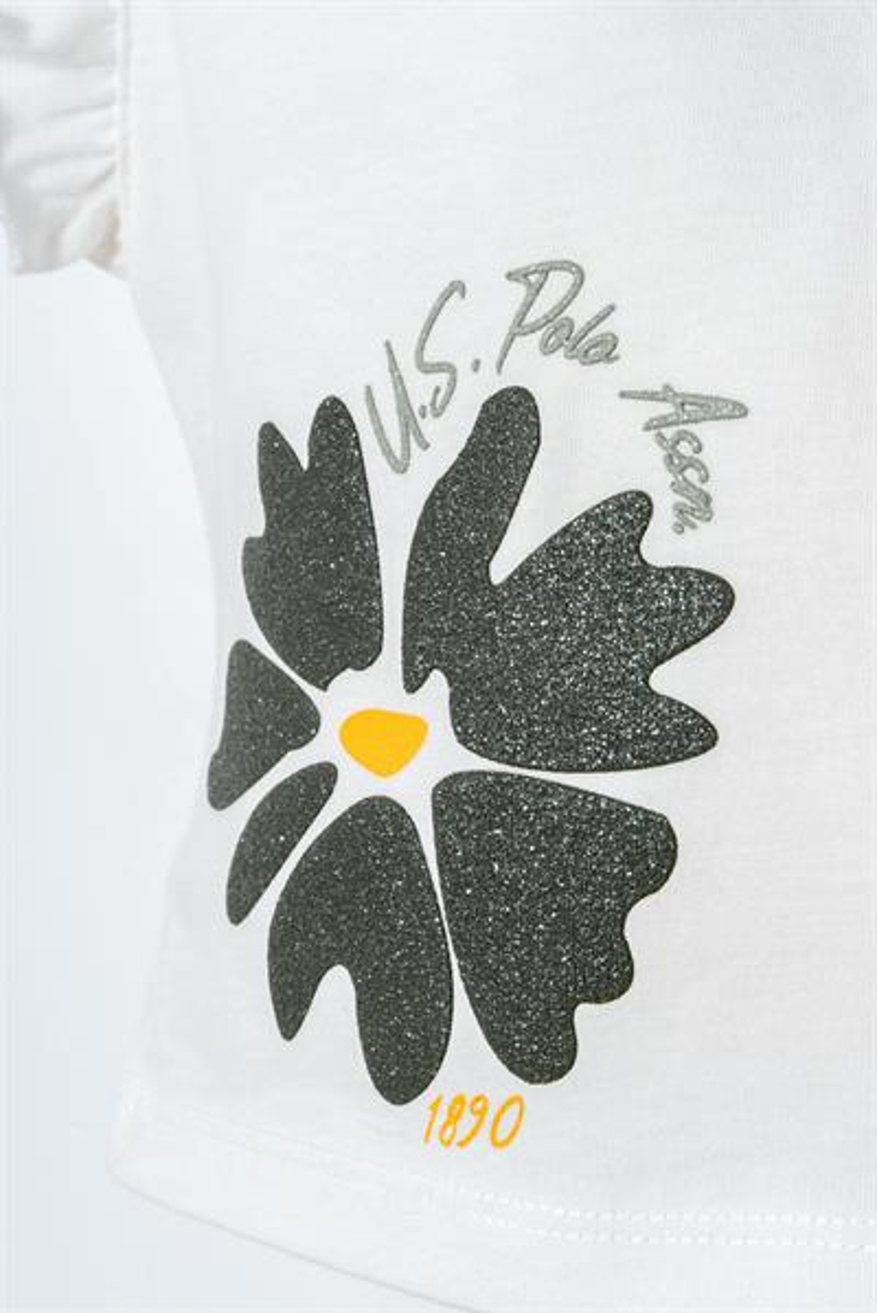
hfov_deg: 18.2
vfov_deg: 27.0
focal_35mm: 75
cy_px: 656
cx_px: 438
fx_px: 2737
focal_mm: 50
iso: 160
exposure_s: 1/125
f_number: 11
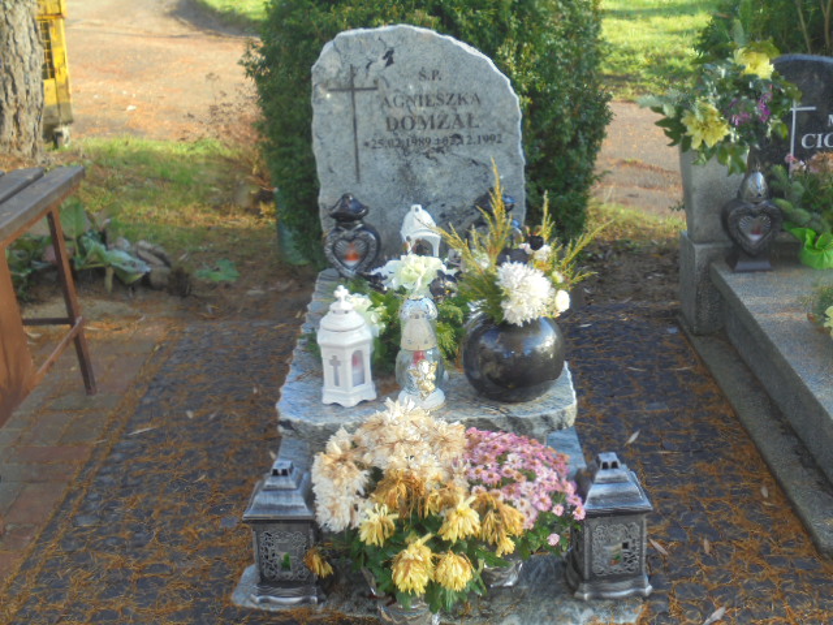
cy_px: 312
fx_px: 1035
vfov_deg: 33.6
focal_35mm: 43
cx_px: 416
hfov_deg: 43.9
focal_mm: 7.8
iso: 100
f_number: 4.5
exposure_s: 1/80
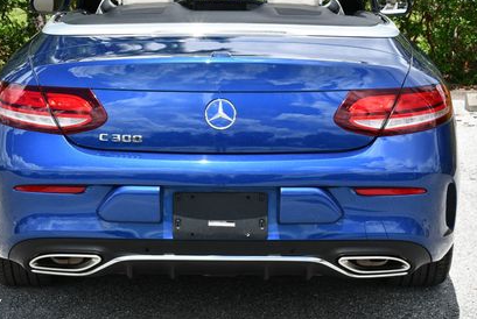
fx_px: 1287
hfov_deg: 21.0
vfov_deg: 14.1
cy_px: 125
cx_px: 208
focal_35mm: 97
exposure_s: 1/250
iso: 100
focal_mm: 31
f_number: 8
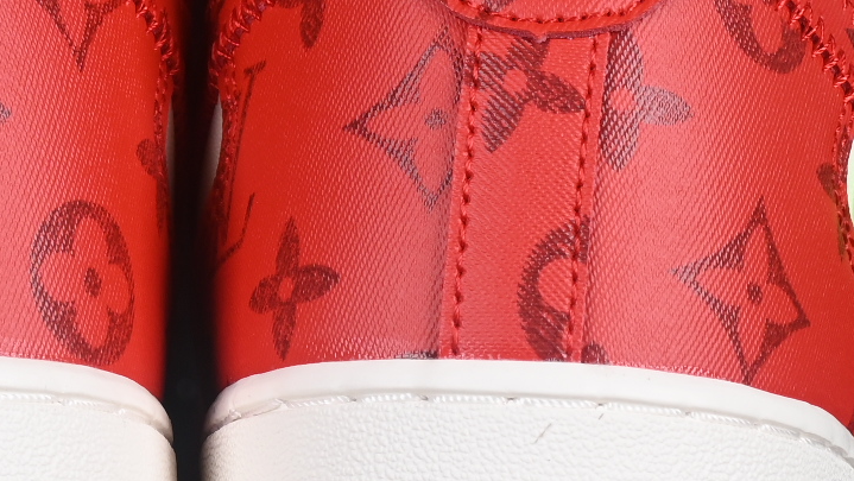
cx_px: 140
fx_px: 6886
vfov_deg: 4.0
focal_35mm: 304
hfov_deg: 7.1
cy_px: 84
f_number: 8
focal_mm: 50
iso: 160
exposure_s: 1/80
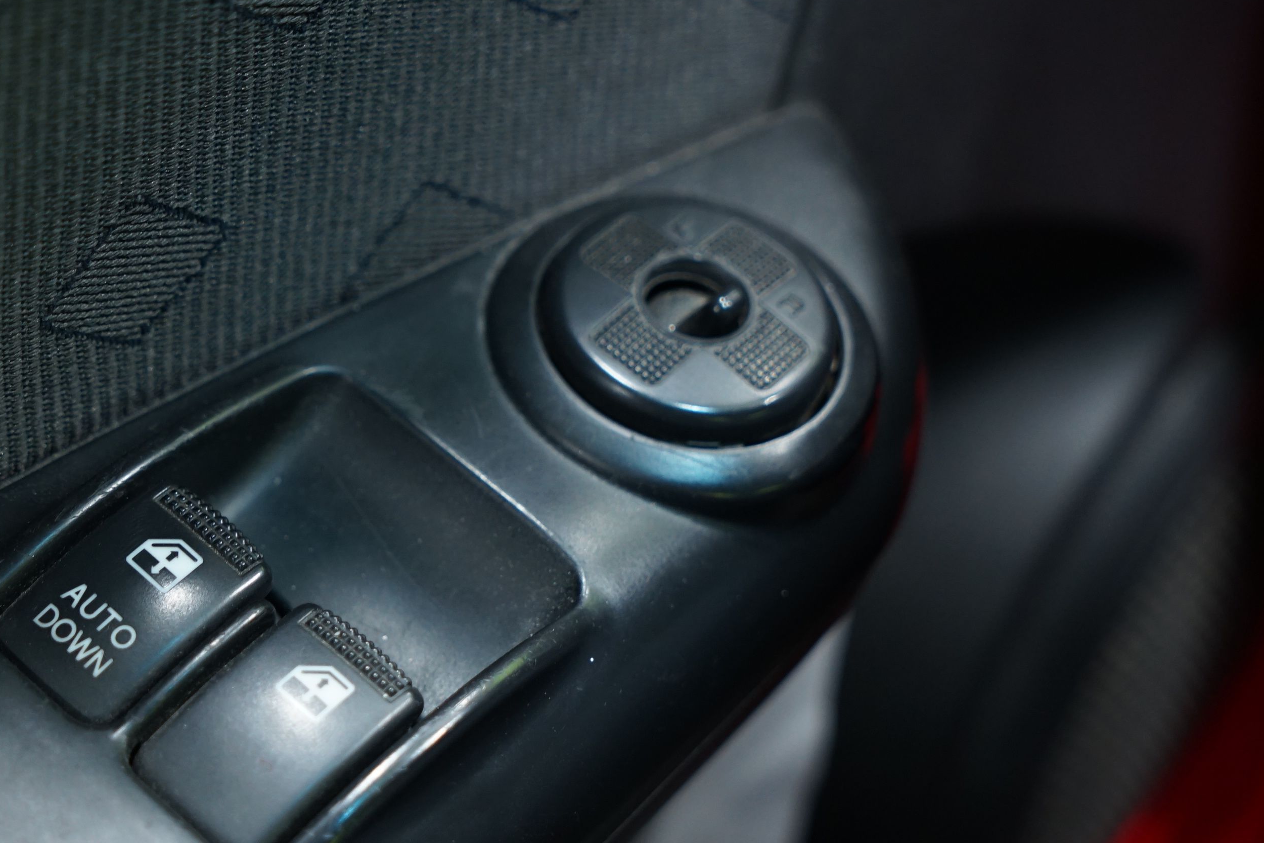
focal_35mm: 74
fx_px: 2598
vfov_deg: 18.4
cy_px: 527
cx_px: 418
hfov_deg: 27.2
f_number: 4.5
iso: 1000
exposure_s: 1/20
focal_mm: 47
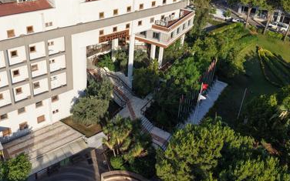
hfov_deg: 51.8
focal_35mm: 37
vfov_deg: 33.8
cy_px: 48
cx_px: 99
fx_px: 292
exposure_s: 1/4000
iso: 200
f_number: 1.8
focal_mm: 8.67
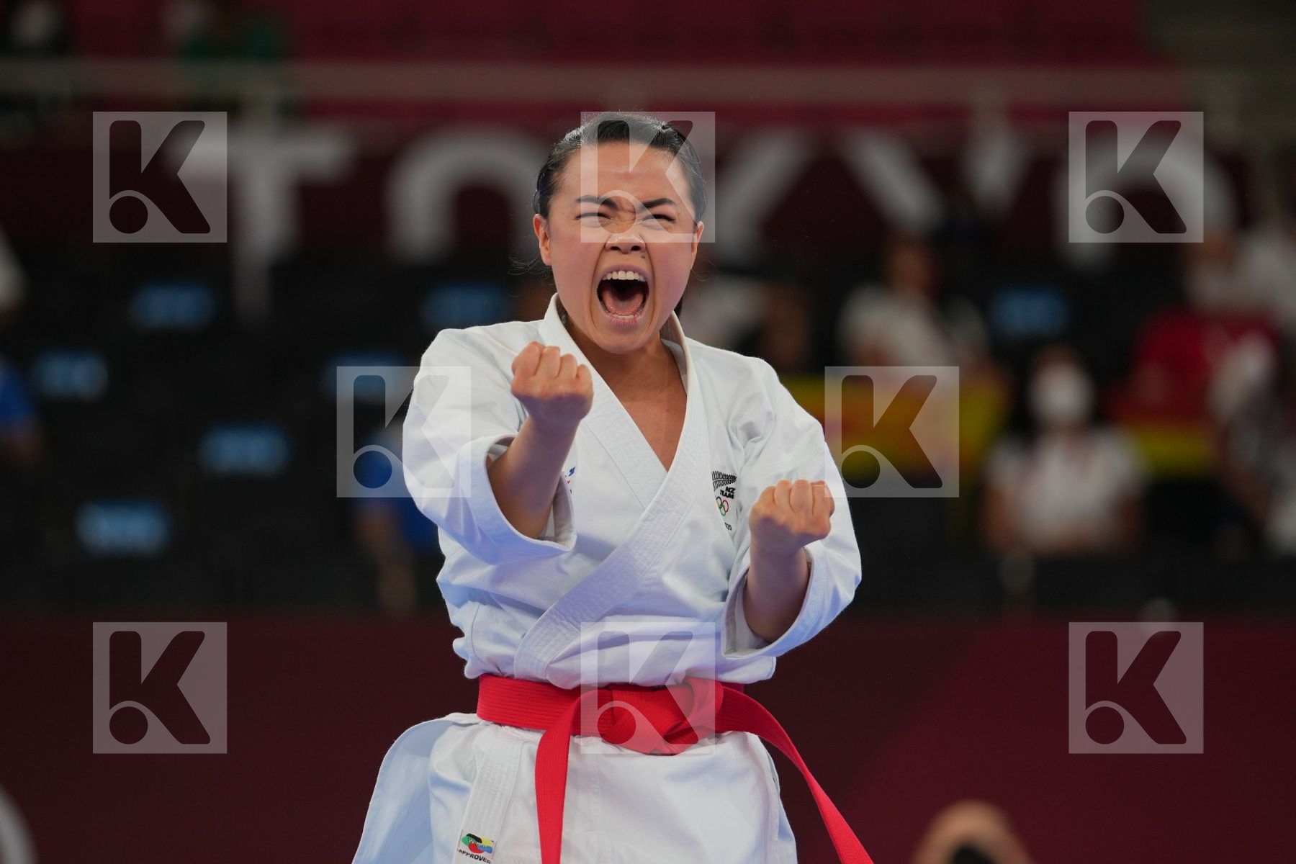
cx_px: 648
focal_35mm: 300
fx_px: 10799
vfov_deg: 4.6
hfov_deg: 6.9
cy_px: 432
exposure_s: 1/500
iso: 250
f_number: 2.8
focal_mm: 200
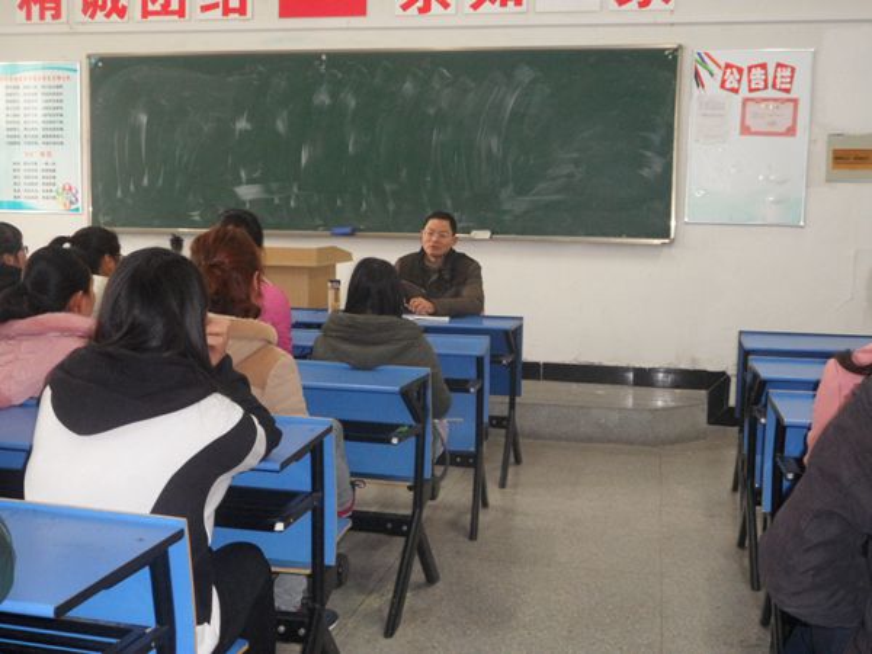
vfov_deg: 36.0
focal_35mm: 40
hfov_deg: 46.8
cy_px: 327
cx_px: 436
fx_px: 1008
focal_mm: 6.6
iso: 400
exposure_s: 1/30
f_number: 3.6
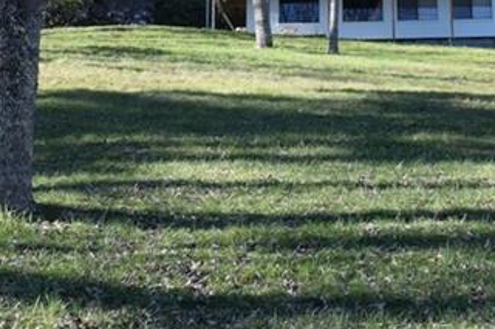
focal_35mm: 96
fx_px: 1319
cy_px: -43
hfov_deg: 20.8
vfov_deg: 13.9
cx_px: 442
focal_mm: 20
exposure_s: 1/250
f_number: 8
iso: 400
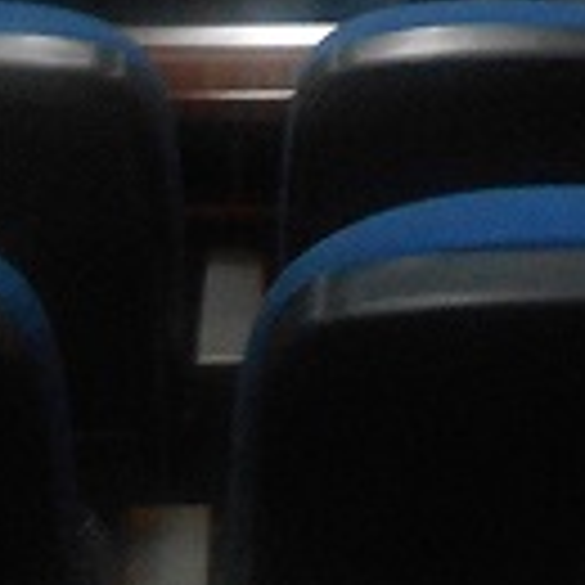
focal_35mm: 133
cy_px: -477
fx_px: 2543
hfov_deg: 13.0
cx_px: 502
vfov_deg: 12.0
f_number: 3.8
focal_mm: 5.3
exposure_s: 1/13
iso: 400
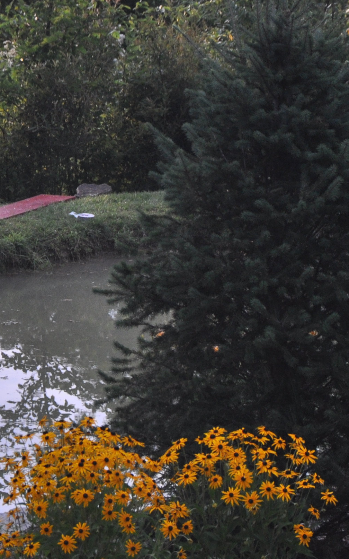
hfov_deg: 3.1
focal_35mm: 426
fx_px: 6489
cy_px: 241
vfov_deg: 4.9
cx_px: 7
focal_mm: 105
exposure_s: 1/125
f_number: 5.6
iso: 500
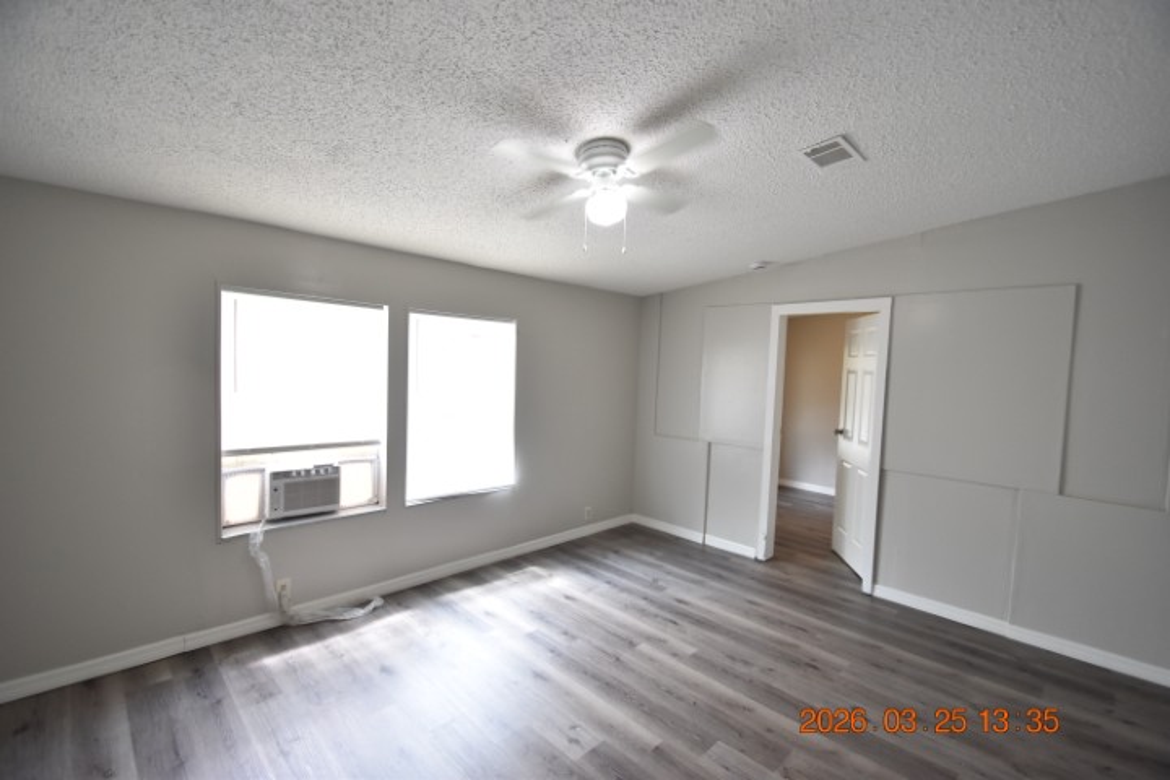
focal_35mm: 15
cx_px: 585
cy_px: 390
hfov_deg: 100.4
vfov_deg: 77.3
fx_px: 487
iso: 800
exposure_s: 1/90
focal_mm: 10
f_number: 3.5
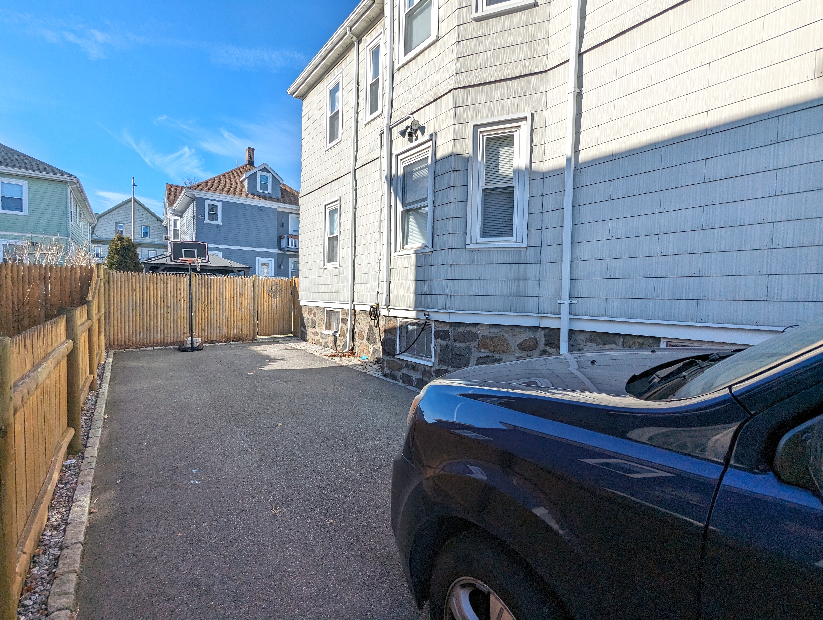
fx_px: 381
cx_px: 412
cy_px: 310
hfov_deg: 94.4
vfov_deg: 78.2
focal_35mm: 16
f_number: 2.2
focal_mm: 2.35
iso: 51
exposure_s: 1/1721
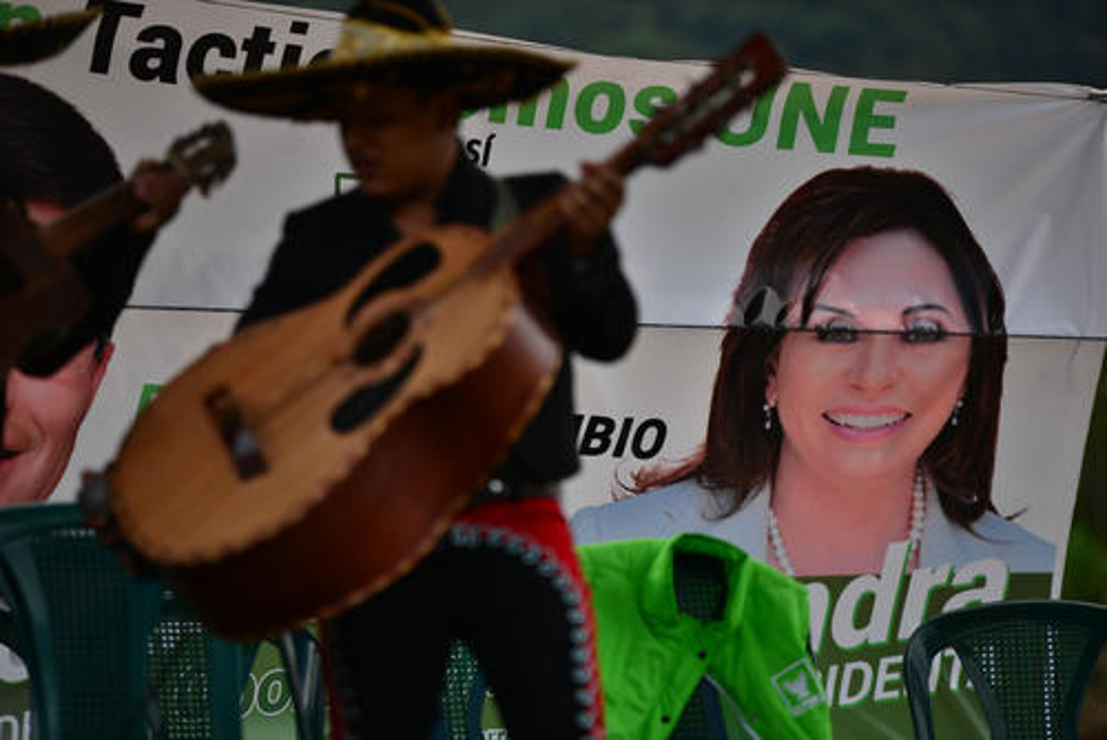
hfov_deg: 11.1
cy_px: 370
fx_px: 5692
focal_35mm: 185
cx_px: 554
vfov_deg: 7.4
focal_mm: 185
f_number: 2.8
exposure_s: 1/640
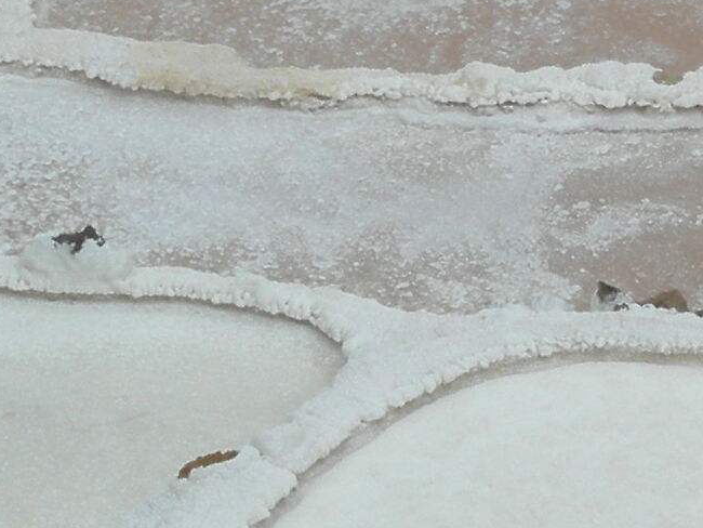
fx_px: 9447
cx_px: 1102
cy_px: 49
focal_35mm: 465
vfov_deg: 3.2
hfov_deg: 4.2
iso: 64
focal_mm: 26.3
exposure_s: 1/370
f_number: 7.3
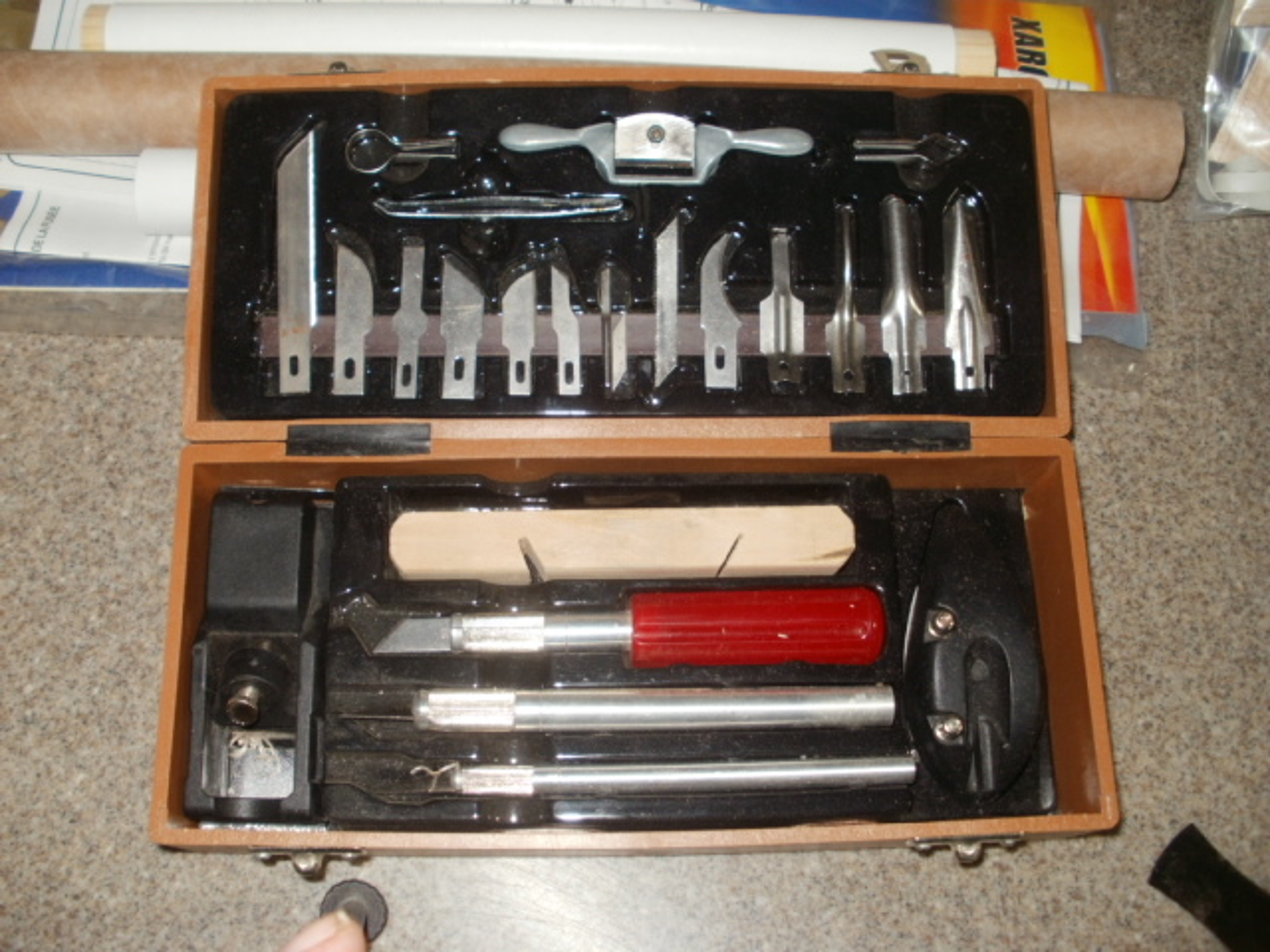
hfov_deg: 51.4
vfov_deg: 39.7
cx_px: 635
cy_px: 476
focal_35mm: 36
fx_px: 1321
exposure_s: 1/30
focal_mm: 6.3
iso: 100
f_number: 3.5
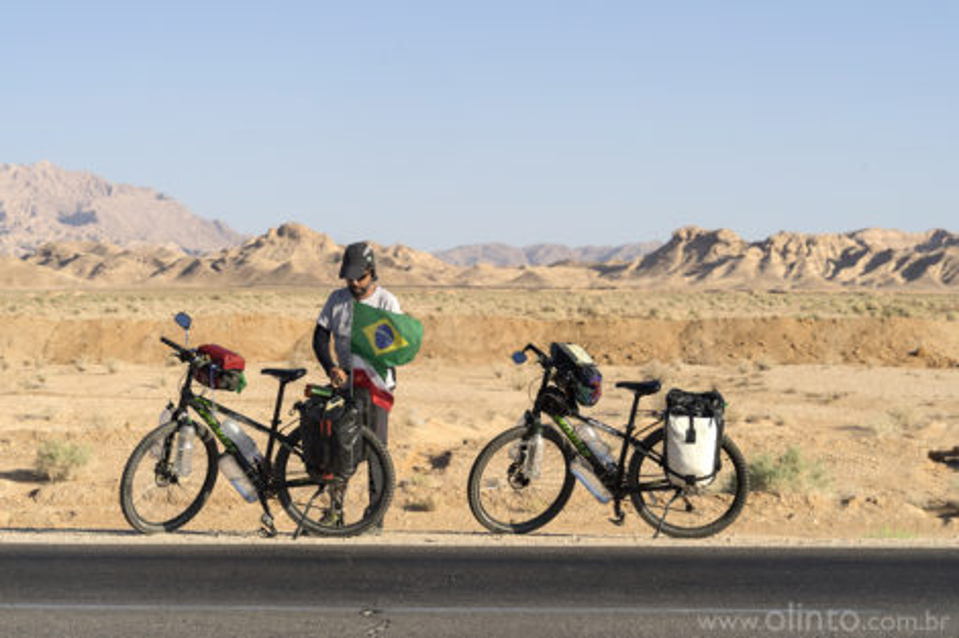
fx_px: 2556
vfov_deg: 14.2
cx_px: 480
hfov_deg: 21.2
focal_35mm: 96
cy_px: 319
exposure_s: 1/200
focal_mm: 96
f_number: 11
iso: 100
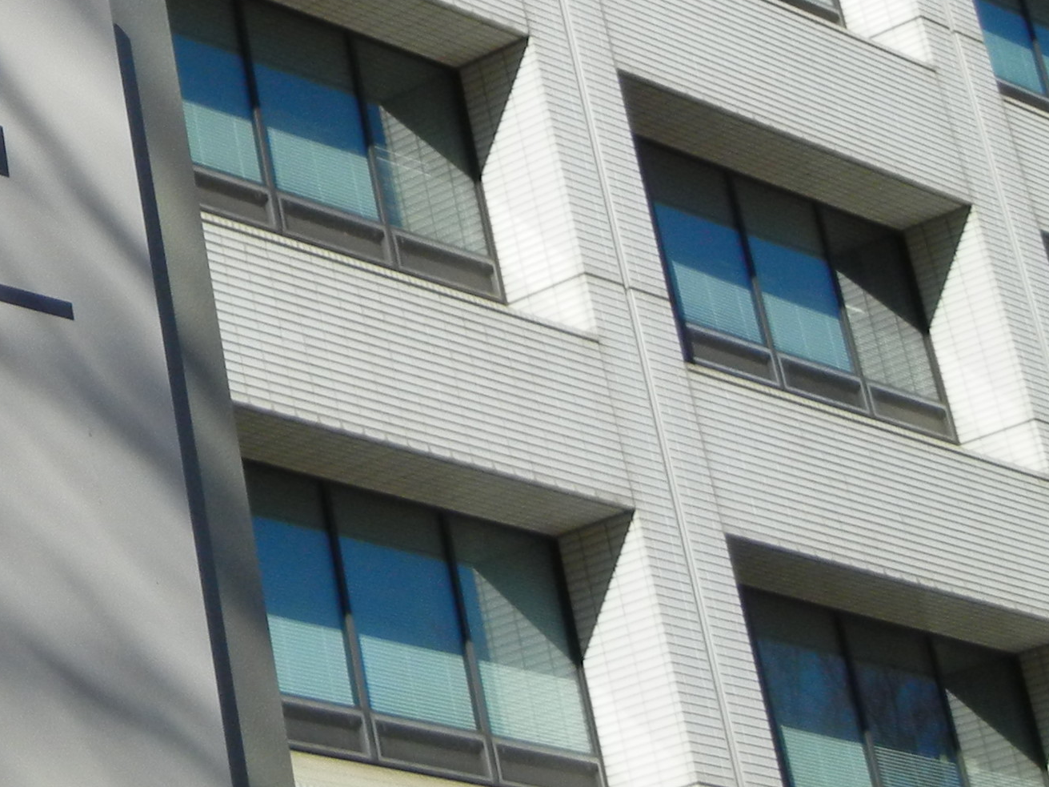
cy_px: -380
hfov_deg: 15.7
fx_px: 3606
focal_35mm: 119
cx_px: -350
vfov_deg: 11.9
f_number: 7.4
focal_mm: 7.1
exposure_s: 1/420
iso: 160
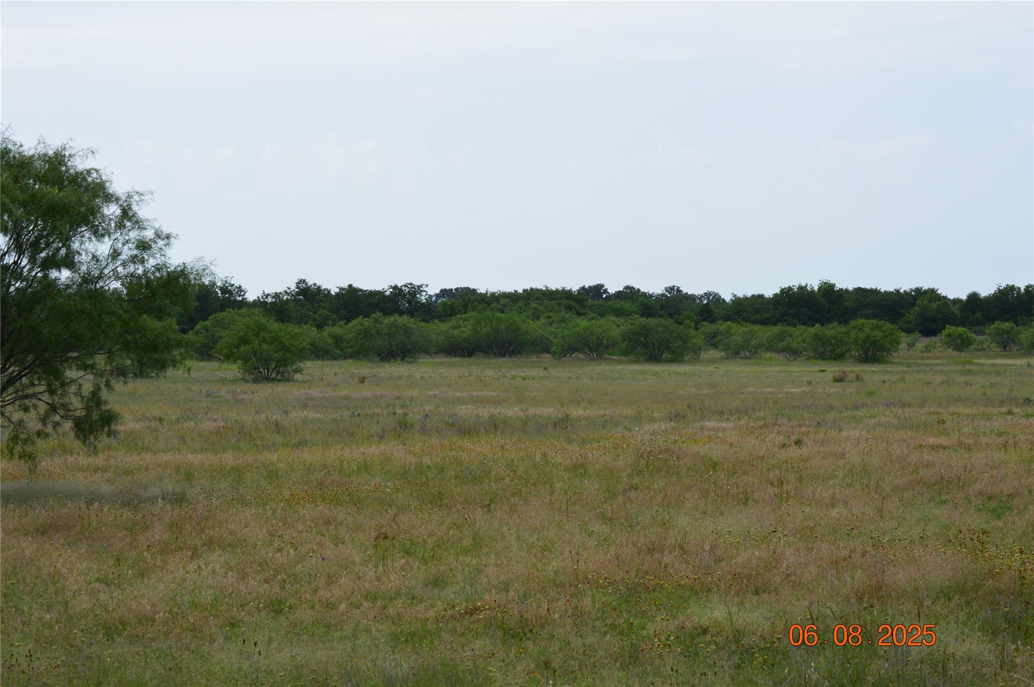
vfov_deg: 16.5
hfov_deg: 24.6
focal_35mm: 82
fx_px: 2367
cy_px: 344
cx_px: 517
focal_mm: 55
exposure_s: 1/320
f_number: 11
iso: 400
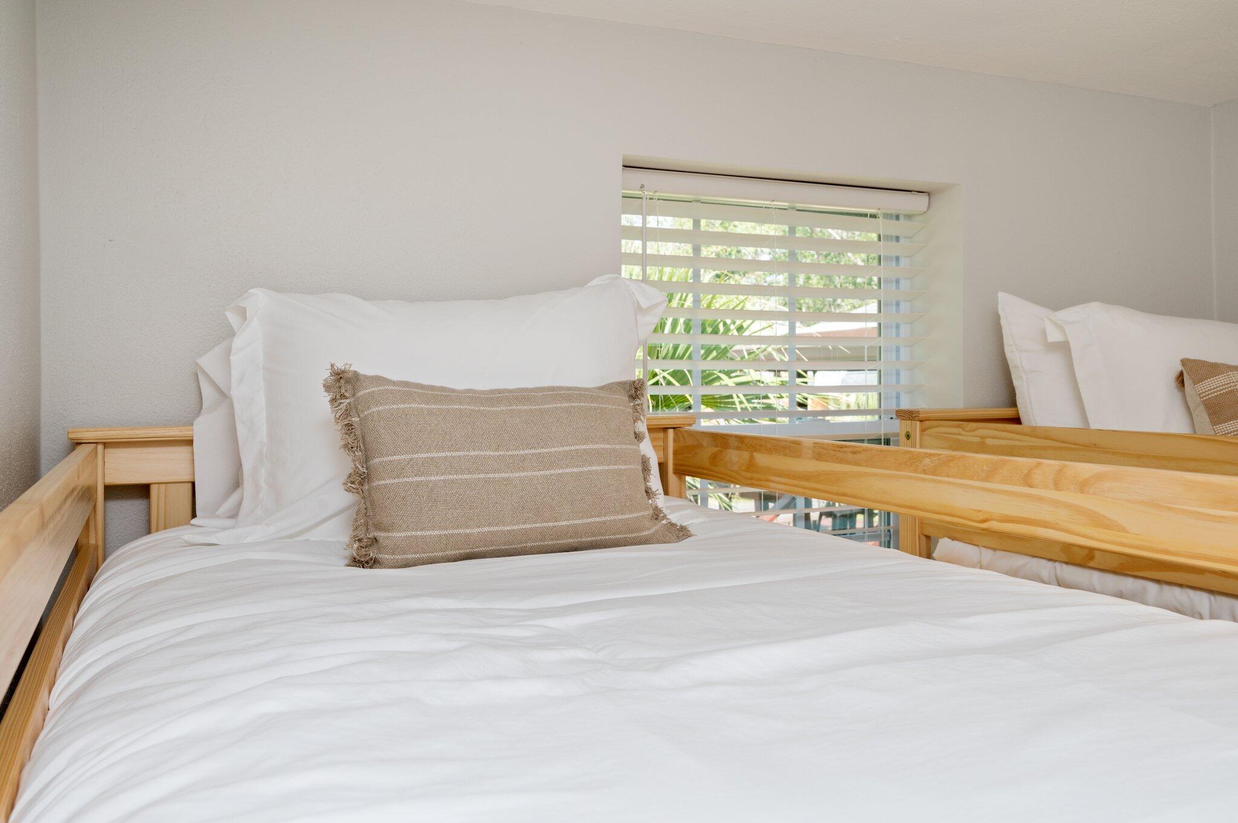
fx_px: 1031
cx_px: 619
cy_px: 412
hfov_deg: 62.0
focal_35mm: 30
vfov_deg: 43.5
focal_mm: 30
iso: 320
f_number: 9
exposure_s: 1/60
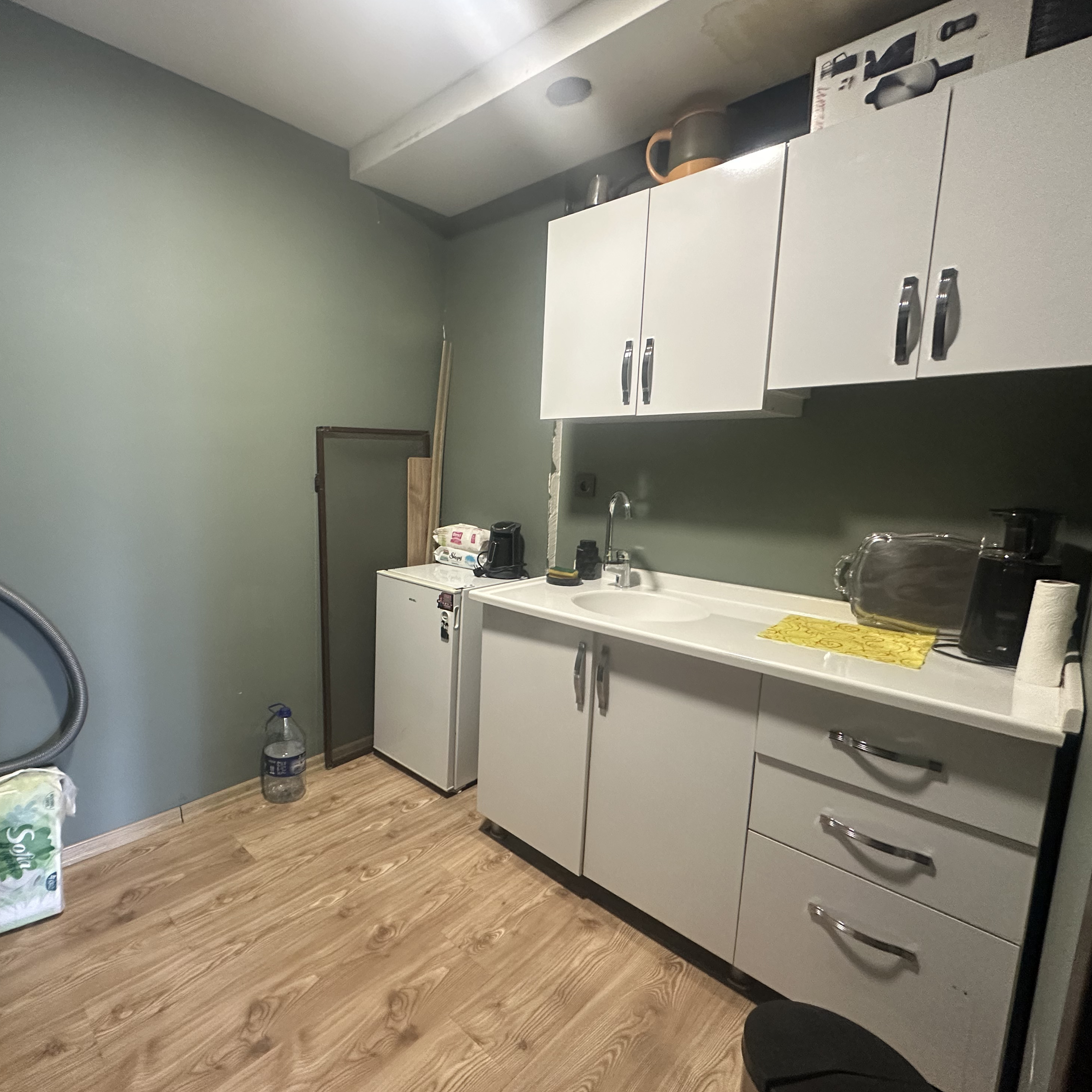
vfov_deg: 84.0
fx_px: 607
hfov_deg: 82.3
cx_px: 406
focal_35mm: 17
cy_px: 541
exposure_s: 1/50
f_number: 2.2
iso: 500
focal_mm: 2.22
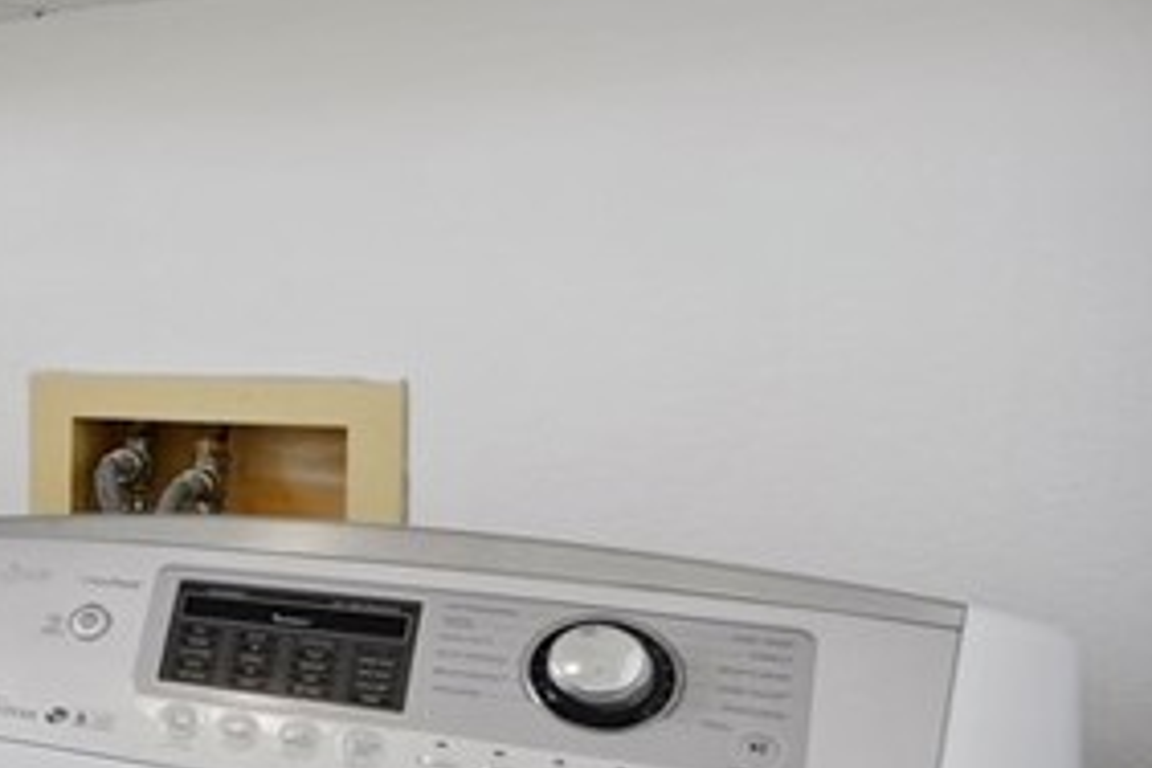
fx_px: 1856
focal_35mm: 58
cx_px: -776
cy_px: 374
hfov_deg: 23.4
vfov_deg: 23.4
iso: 400
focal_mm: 16
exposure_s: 1/15
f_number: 8
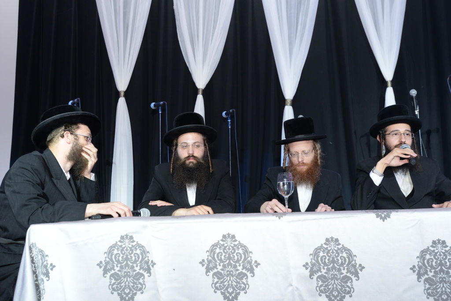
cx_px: 226
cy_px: 150
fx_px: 439
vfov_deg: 37.9
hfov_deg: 54.4
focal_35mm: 35
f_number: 4
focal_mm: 35
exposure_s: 1/60
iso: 1000
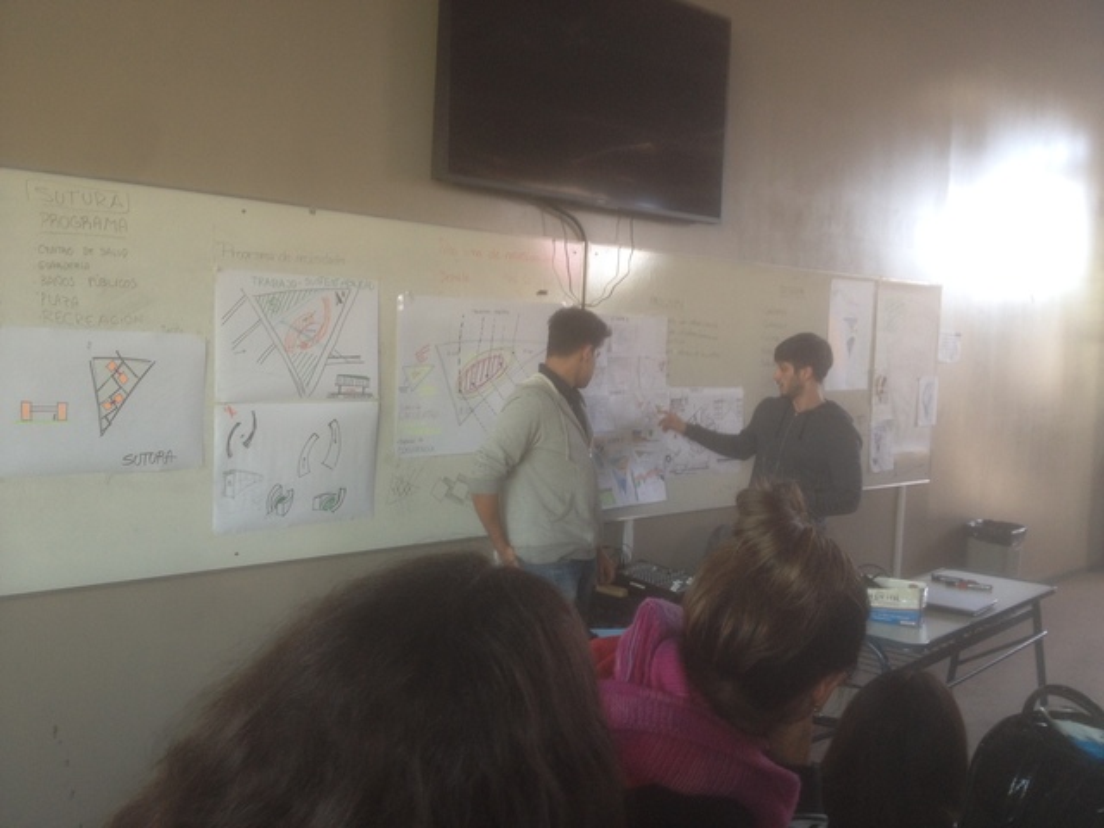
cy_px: 414
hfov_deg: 52.6
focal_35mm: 35
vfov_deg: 40.7
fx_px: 1116
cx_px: 552
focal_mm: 4.28
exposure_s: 1/20
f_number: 2.4
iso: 50
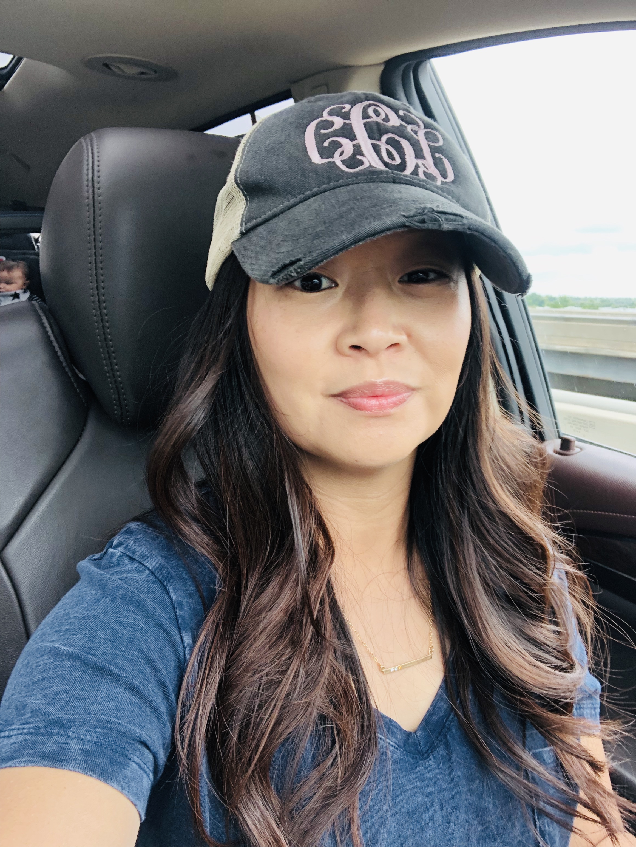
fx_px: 783
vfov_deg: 56.8
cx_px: 318
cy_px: 424
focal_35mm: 32
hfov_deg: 44.2
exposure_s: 1/120
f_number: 2.2
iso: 50
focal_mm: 2.87
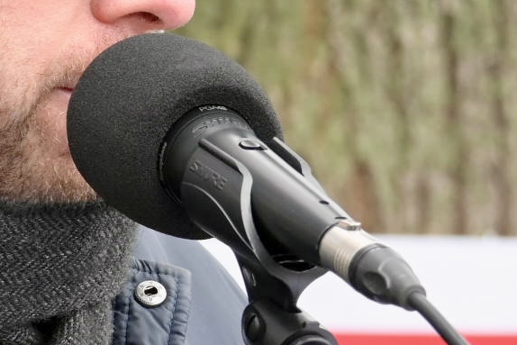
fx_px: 11491
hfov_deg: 2.6
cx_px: 66
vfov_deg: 1.7
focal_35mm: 800
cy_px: 210
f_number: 5
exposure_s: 1/160
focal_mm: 110
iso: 400
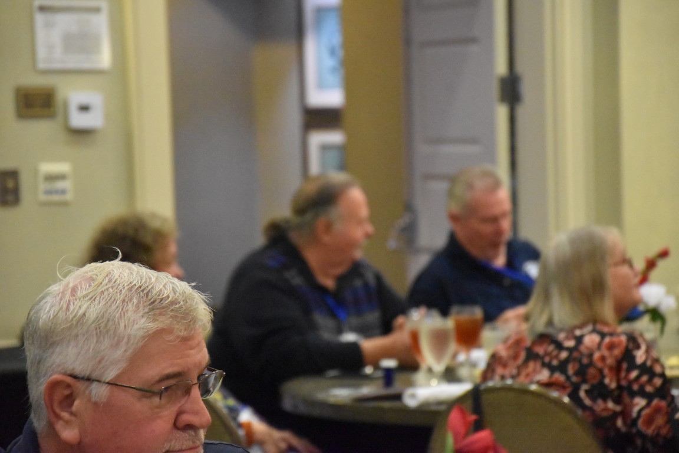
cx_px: 340
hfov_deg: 13.0
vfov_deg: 8.7
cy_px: 226
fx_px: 2970
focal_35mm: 158
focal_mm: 105
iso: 11400
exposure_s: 1/125
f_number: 5.6
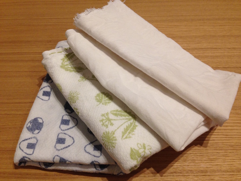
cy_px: 90
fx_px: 230
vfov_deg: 43.0
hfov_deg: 55.3
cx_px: 120
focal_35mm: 33
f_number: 2.4
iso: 80
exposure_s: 1/20
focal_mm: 4.12
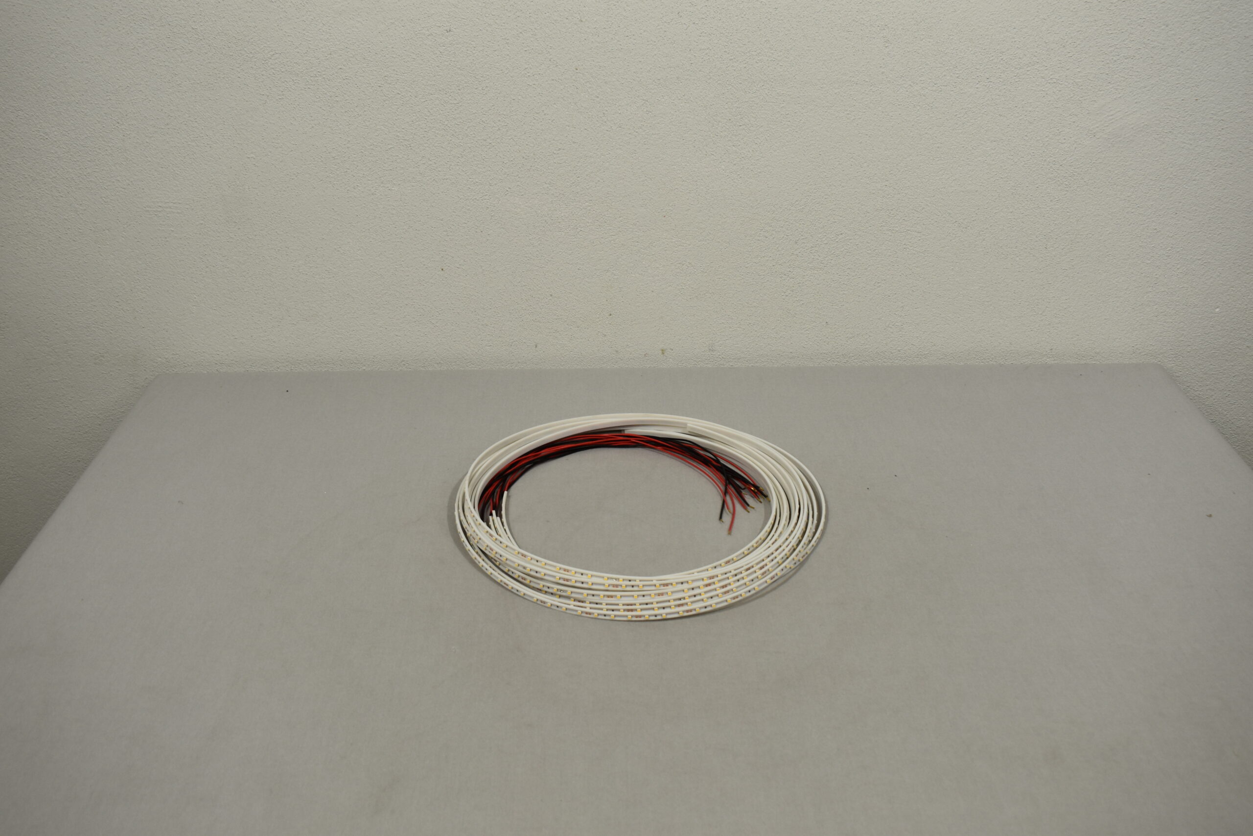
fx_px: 1253
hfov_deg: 53.1
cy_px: 418
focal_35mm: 36
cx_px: 626
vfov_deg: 36.9
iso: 360
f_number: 5.6
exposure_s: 1/125
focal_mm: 24
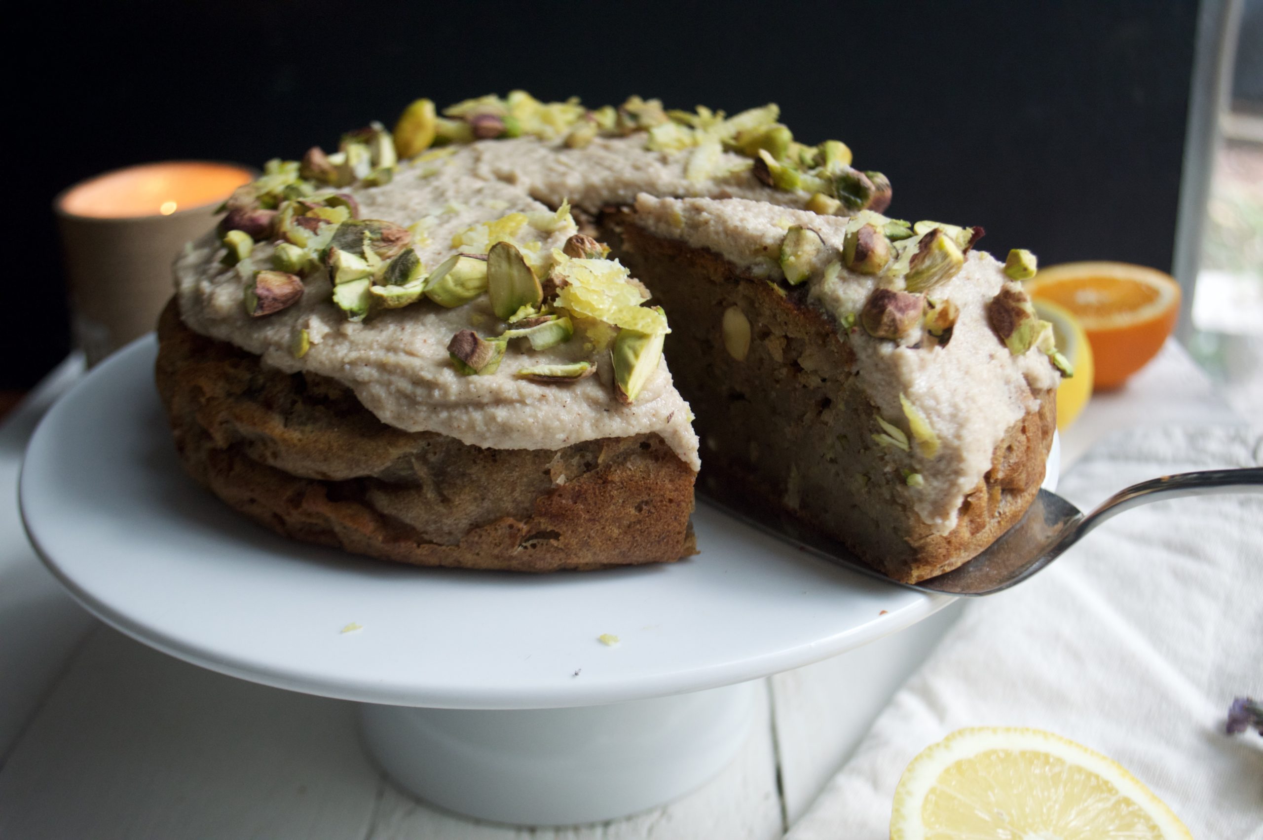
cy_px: 420
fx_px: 1367
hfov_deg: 49.6
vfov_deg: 34.1
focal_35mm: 39
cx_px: 632
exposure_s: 1/15
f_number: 4.2
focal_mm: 26
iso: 800
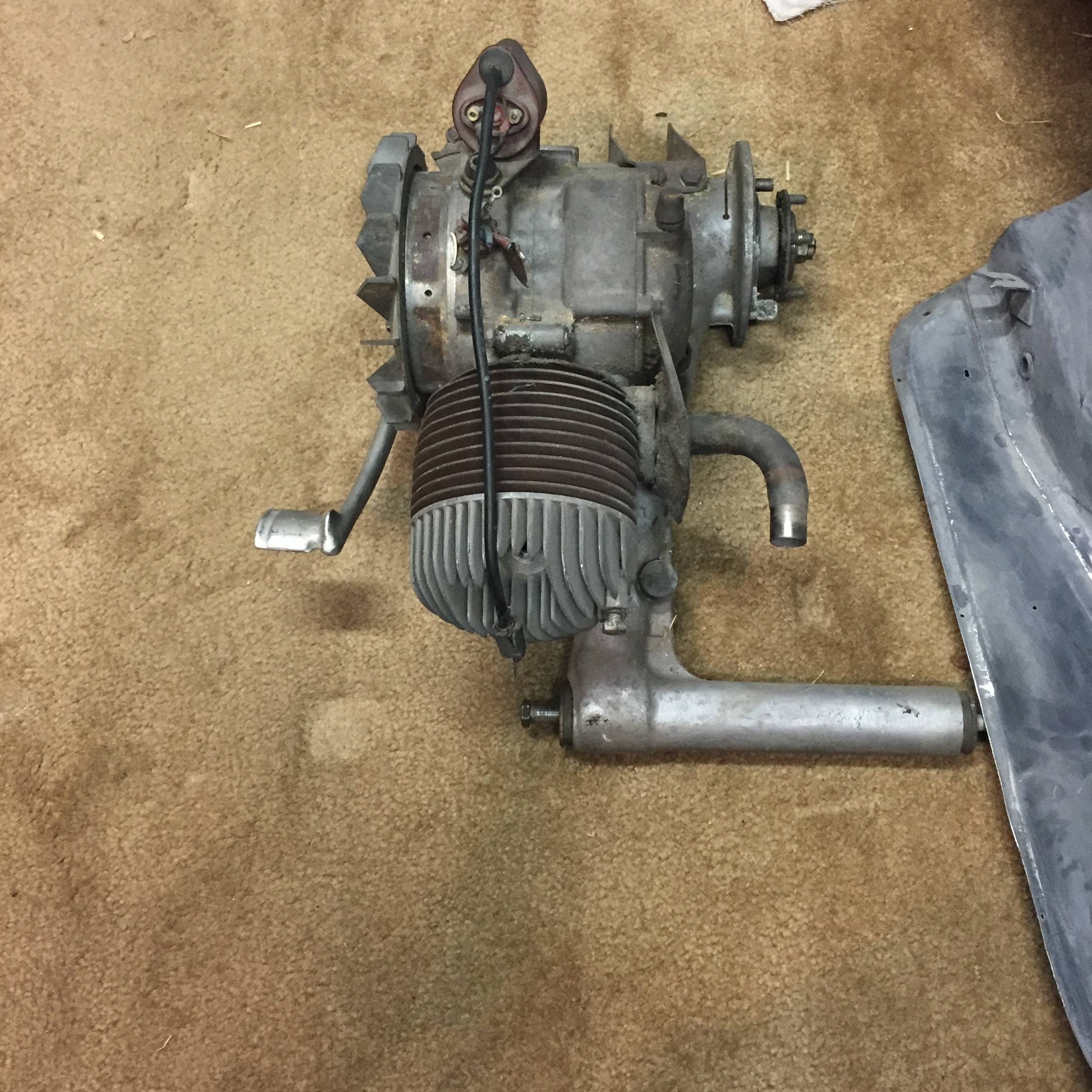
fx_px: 1321
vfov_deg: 44.9
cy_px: 506
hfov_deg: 44.9
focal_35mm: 37
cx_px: 547
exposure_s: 1/30
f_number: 2.2
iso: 250
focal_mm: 4.15
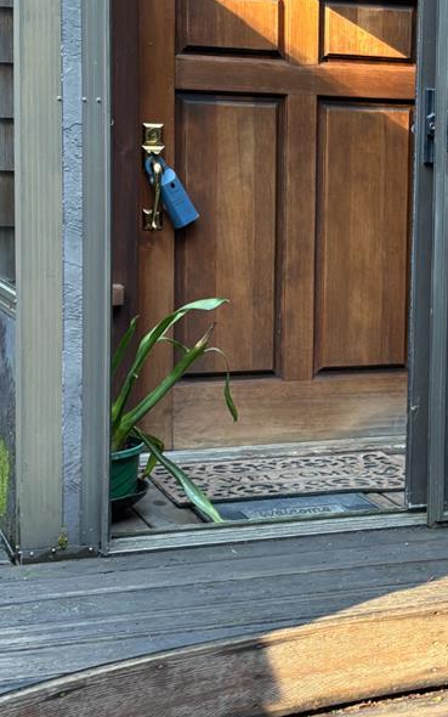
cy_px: 267
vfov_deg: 29.2
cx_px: 392
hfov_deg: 18.4
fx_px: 1367
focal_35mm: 70
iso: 125
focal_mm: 5.96
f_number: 1.6
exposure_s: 1/70
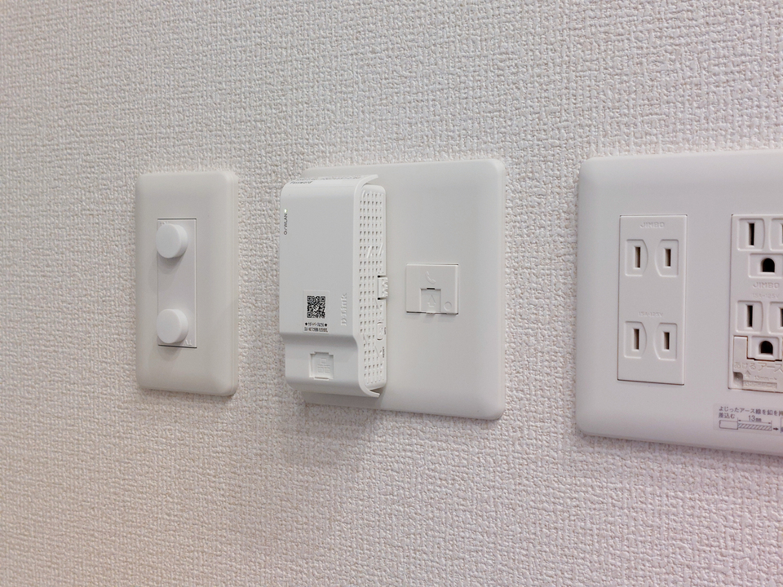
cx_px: 392
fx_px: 543
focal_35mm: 24
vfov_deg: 56.8
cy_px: 294
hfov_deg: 71.6
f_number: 1.8
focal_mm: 5.23
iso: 100
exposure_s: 1/60
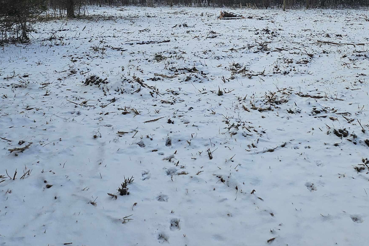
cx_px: 208
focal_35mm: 44
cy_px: 17
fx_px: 451
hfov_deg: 44.4
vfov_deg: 29.1
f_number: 1.8
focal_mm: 5
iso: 50
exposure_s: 1/2510
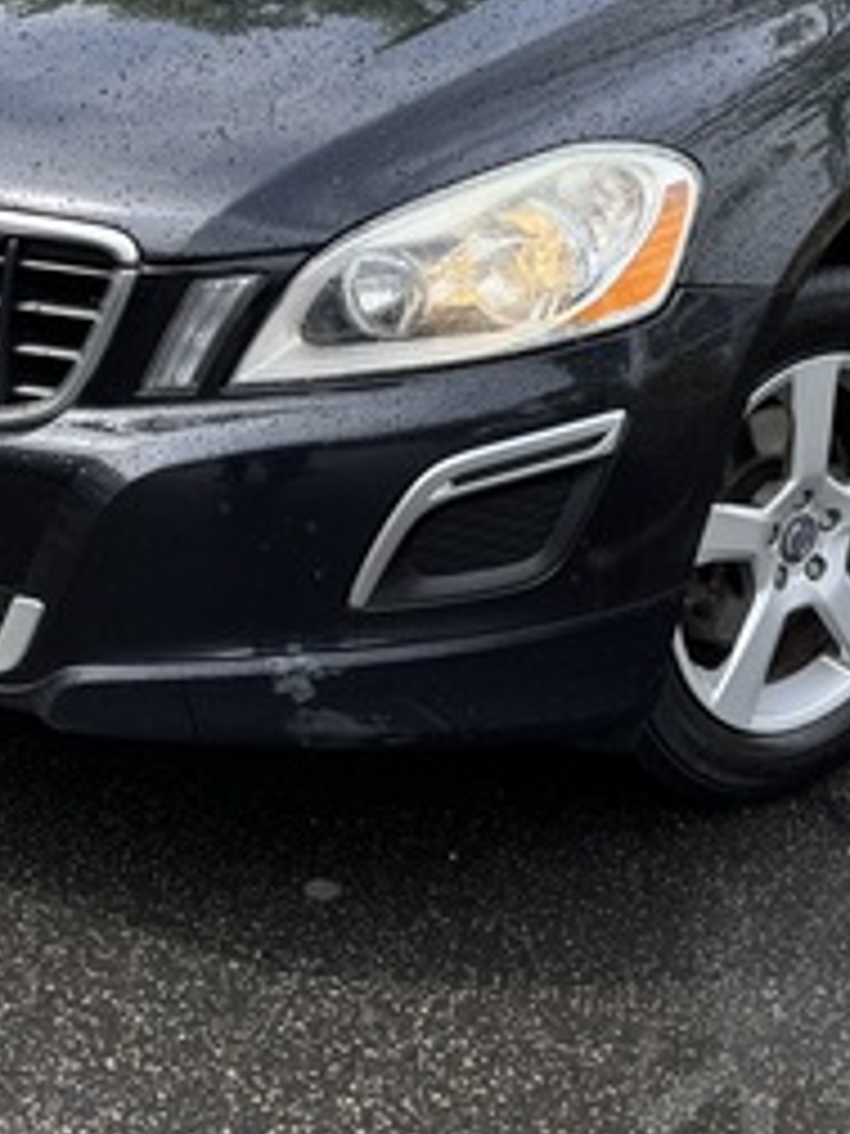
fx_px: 2030
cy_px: 306
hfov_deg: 23.6
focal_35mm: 62
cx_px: 414
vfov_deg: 30.7
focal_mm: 5.96
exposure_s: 1/1381
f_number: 1.6
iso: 50
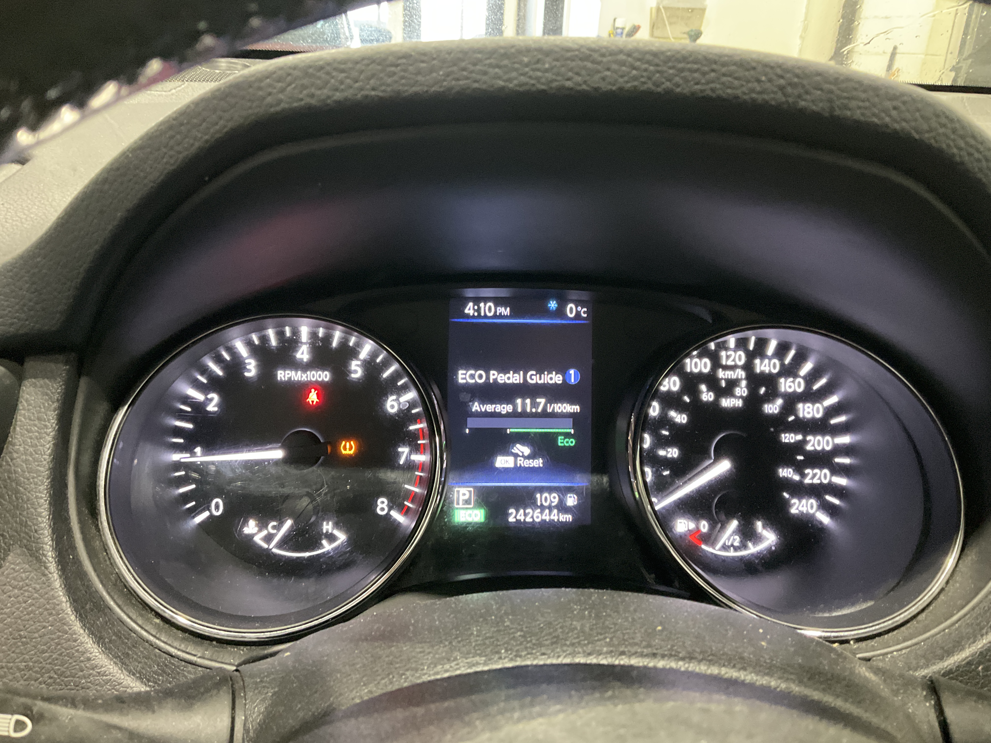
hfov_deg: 61.7
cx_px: 496
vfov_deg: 48.2
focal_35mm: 29
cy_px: 372
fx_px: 830
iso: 400
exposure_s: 1/28
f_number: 1.8
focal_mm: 3
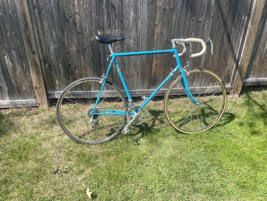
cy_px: 100
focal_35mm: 26
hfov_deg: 67.3
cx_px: 134
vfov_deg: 53.1
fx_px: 201
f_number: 1.6
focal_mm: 4.2
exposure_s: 1/1195
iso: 32
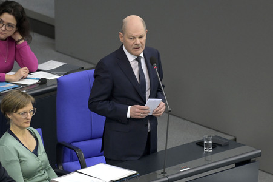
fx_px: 2728
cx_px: 136
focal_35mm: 360
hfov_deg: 5.7
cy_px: 91
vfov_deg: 3.8
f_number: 5.6
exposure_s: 1/500
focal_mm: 360
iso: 5000
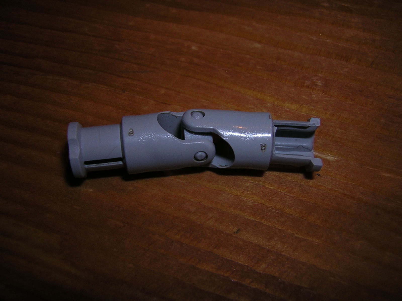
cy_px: 150
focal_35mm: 36
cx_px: 201
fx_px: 418
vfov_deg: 39.7
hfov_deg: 51.4
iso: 50
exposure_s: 1/60.1
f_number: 5.2
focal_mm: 4.7
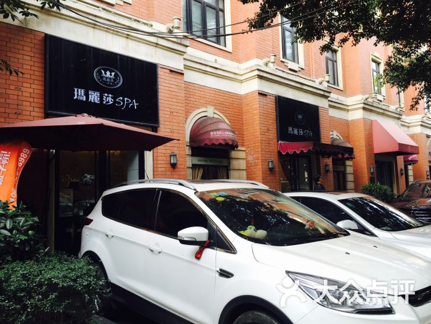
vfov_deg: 48.2
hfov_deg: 61.7
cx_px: 216
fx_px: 361
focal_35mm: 29
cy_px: 162
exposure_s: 1/107
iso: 32
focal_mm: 4.15
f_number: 2.2
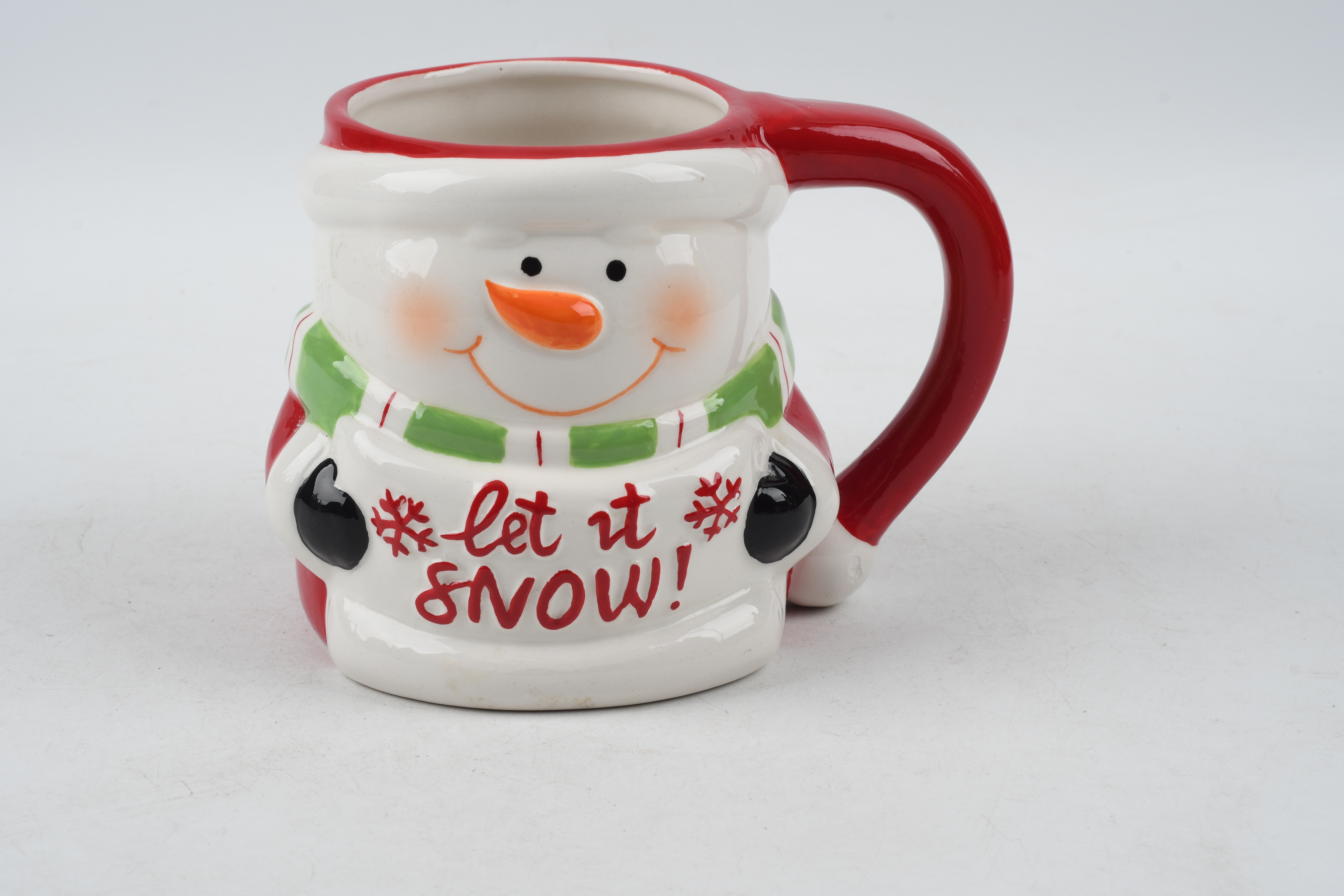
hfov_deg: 27.0
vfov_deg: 18.2
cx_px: 672
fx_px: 2800
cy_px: 448
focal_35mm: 75
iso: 100
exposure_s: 1/160
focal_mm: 50
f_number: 11
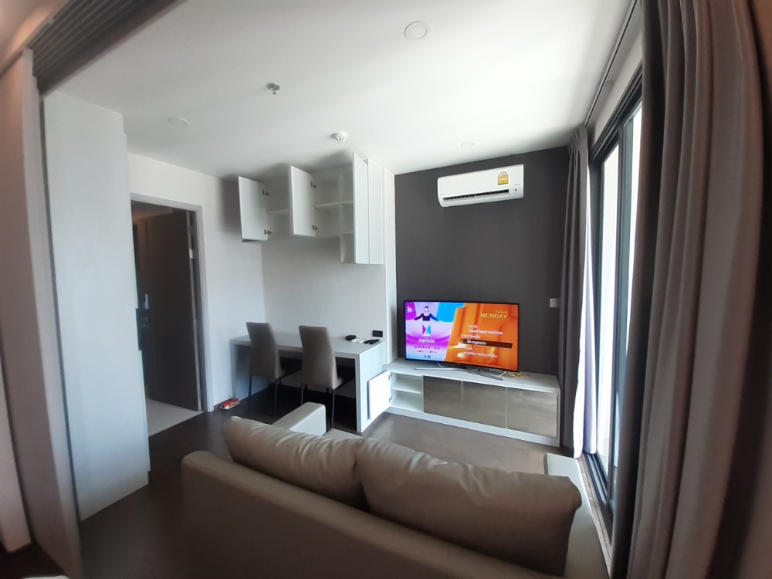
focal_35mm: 13
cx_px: 386
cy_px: 290
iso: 64
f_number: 2.2
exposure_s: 1/40
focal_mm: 1.13
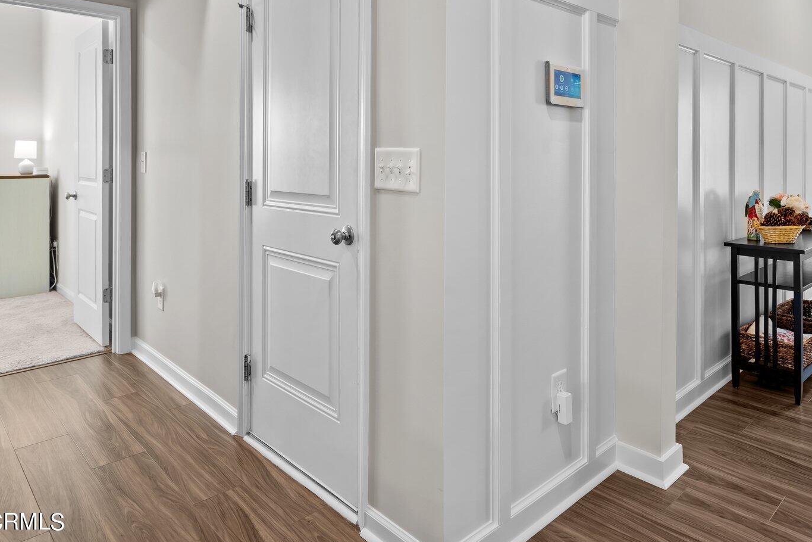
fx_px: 541
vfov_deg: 51.4
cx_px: 503
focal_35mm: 24
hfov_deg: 72.6
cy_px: 152
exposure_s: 1/6
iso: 400
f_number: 4
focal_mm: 16
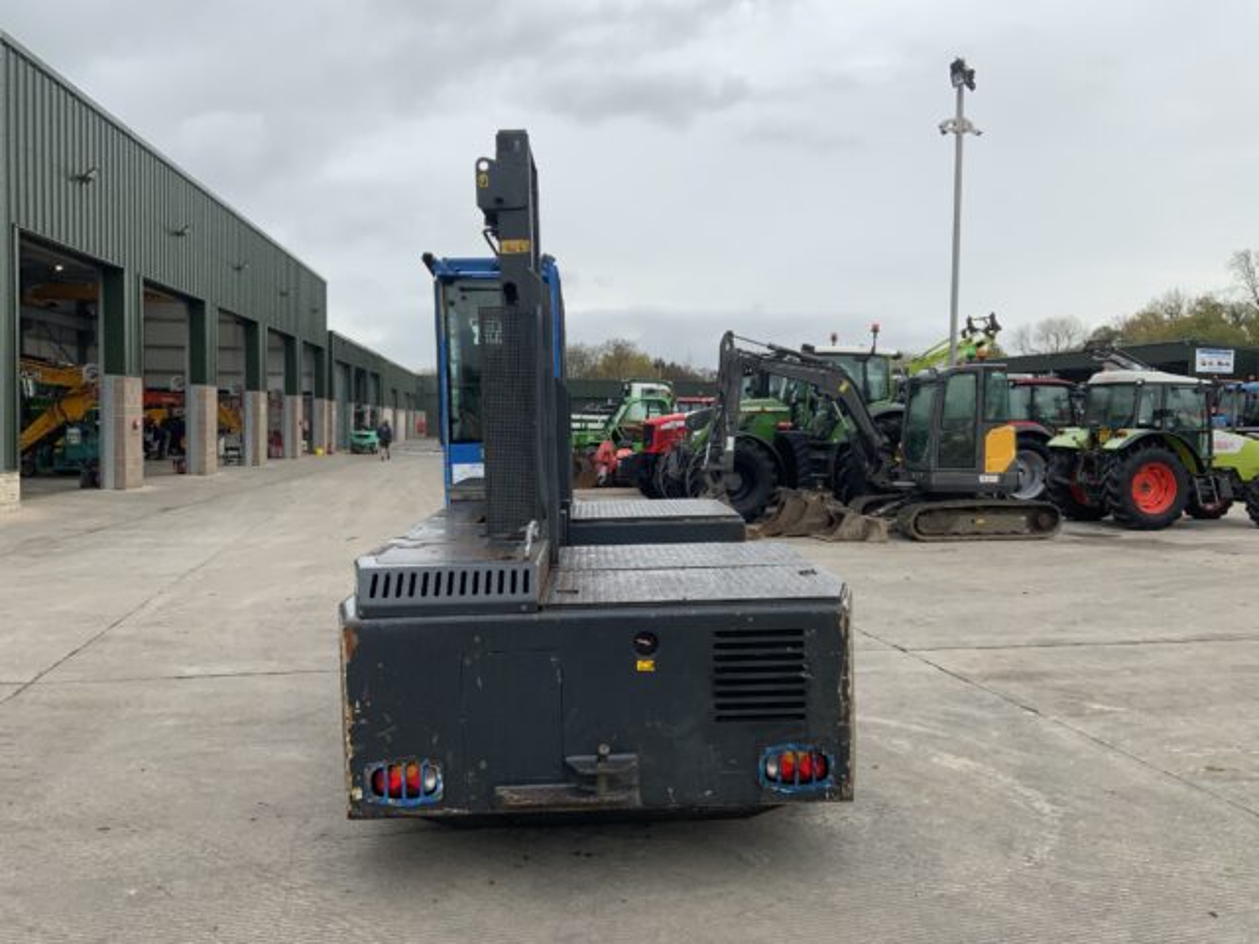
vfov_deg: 48.2
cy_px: 472
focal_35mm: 29
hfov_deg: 61.7
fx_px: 1055
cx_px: 630
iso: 16
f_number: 1.8
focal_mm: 3
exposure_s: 1/627
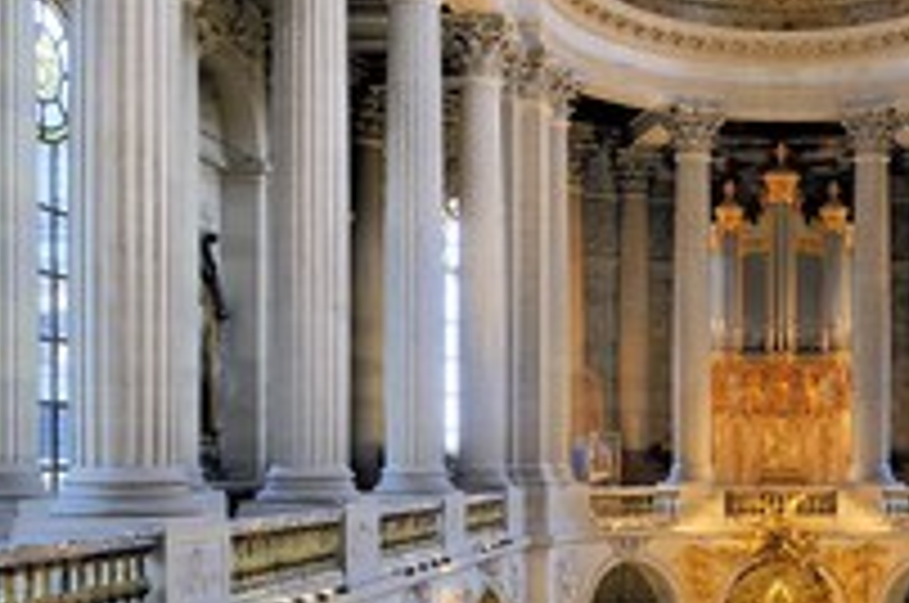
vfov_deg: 26.9
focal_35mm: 50
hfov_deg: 37.6
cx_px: 778
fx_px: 1260
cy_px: 256
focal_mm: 24
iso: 200
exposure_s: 4
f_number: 16
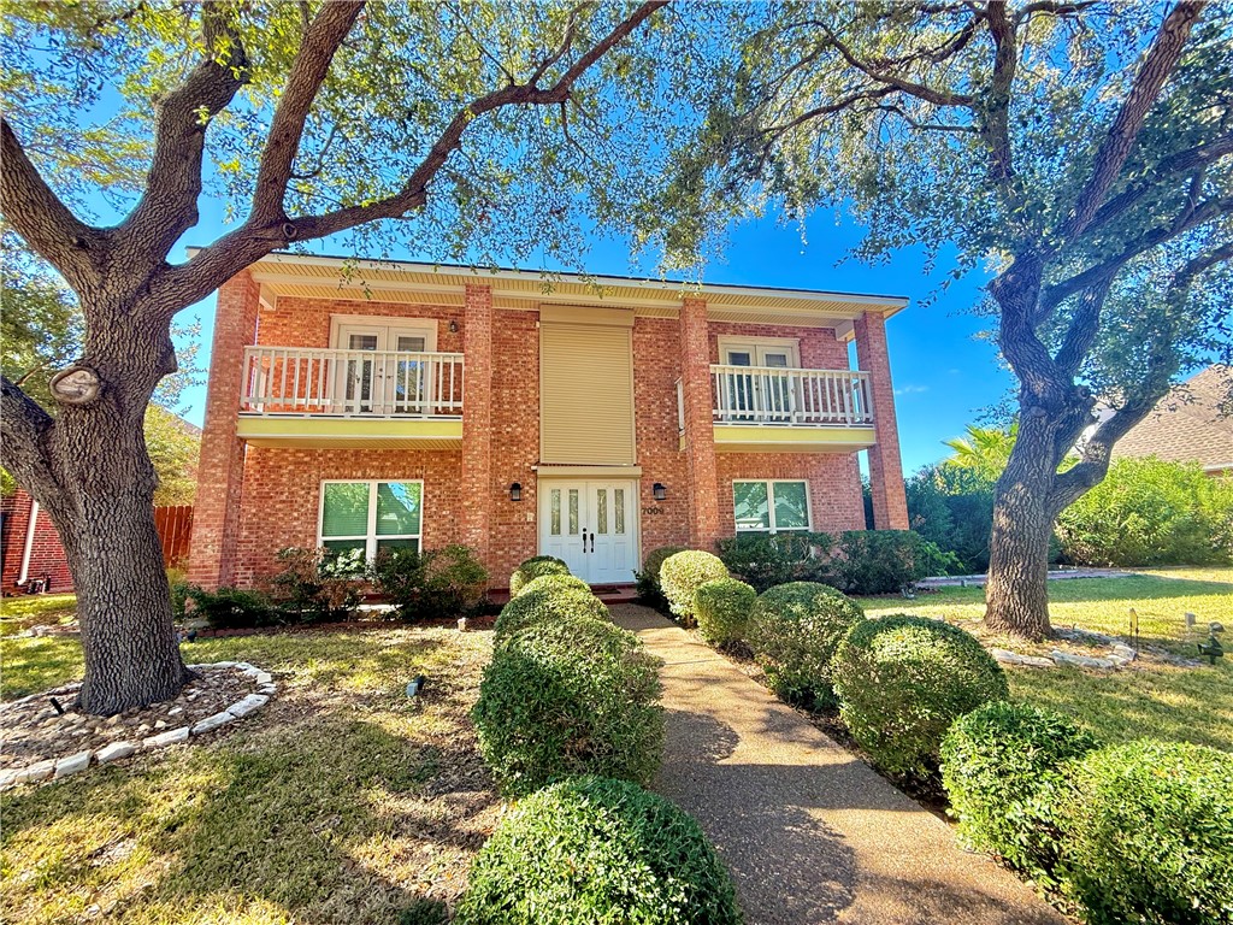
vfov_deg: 85.7
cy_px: 462
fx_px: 499
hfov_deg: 102.1
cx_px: 616
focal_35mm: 14
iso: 64
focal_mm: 2.22
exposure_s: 1/111
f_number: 2.2
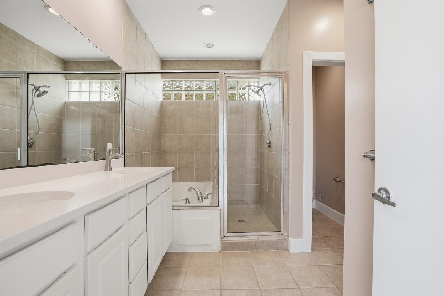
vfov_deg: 73.7
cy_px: 148
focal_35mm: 16
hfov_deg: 96.7
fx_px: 197
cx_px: 222
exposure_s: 1/100
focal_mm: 16
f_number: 8
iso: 200
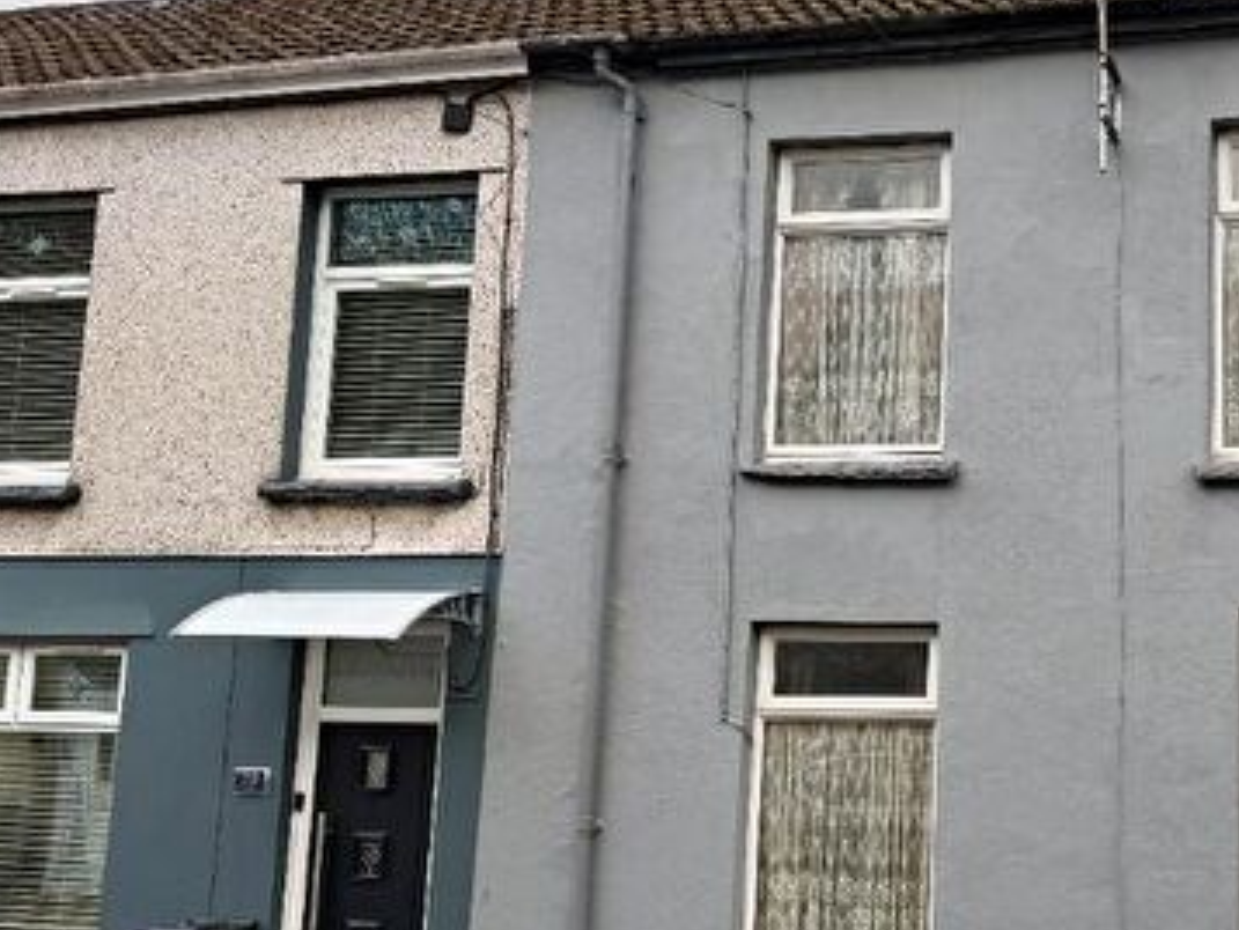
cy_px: 481
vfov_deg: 30.9
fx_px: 1683
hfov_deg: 38.5
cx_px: 1031
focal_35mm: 47
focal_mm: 6.76
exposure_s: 1/428
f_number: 1.78
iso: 80
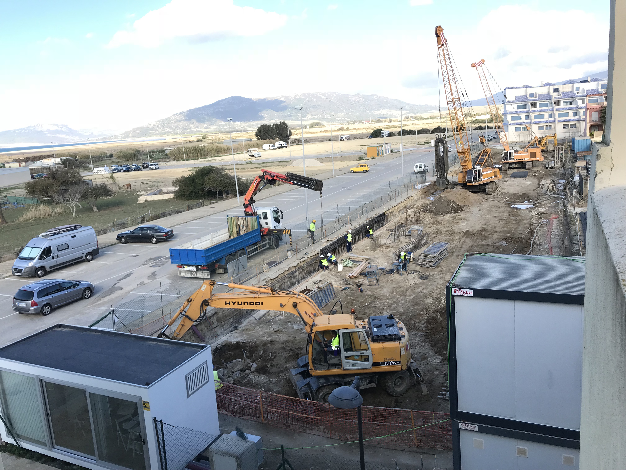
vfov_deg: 49.7
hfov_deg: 63.4
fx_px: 506
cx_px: 313
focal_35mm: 28
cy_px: 235
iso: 20
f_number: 1.8
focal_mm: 3.99
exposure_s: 1/987
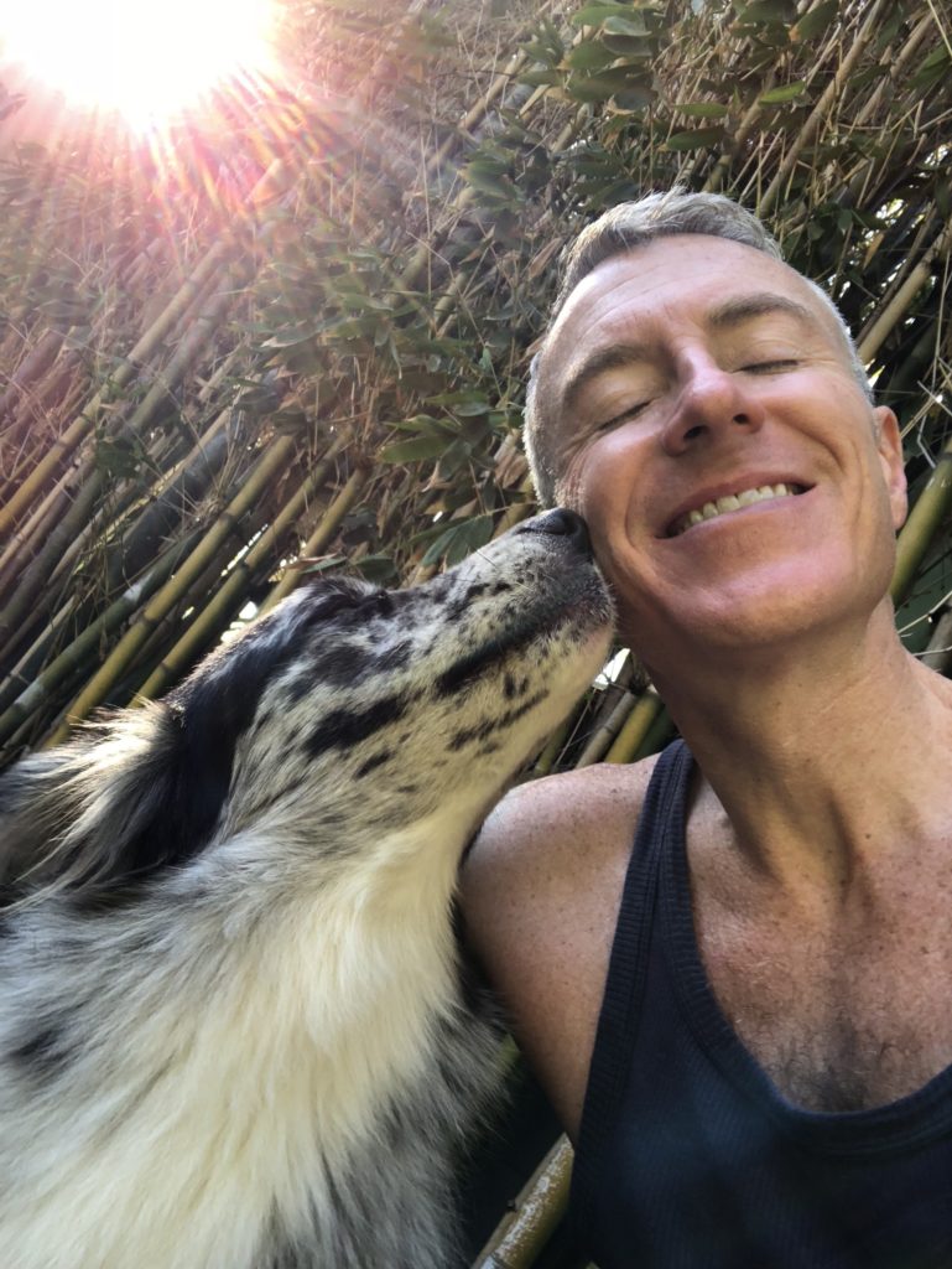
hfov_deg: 44.2
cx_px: 476
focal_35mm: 32
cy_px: 634
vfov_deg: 56.8
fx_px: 1172
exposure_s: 1/120
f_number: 2.2
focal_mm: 2.87
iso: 32
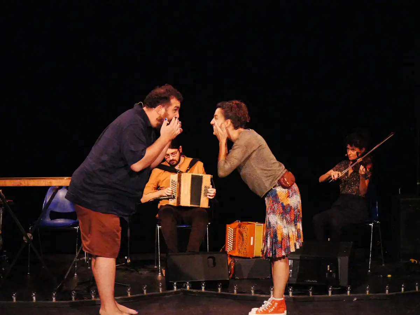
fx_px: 1092
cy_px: 158
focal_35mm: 90
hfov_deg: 21.8
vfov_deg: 16.4
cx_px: 210
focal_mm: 45
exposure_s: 1/125
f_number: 4
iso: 12800
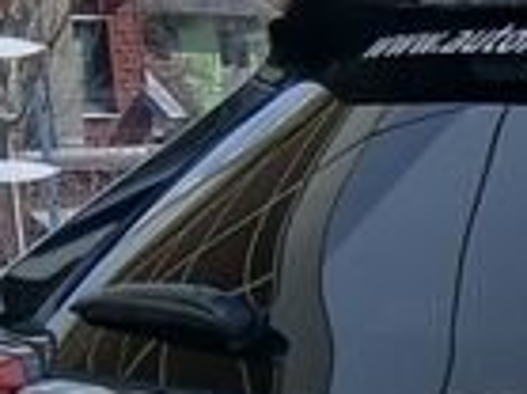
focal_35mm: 192
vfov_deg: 7.4
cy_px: 780
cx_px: 1395
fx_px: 2921
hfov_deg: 9.0
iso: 20
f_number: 1.8
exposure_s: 1/419
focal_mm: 3.98
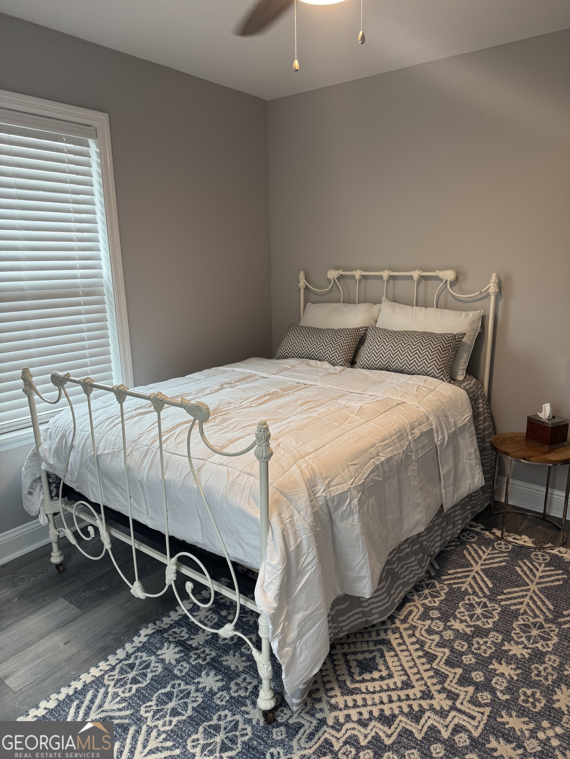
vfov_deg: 71.6
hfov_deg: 56.8
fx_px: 527
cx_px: 285
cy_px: 380
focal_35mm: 24
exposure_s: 1/120
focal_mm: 6.76
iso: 160
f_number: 1.78
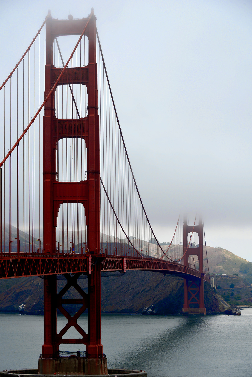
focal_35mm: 100
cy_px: 188
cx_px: 126
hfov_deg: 13.7
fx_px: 1049
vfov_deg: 20.4
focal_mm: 100
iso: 100
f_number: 7.1
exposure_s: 1/200
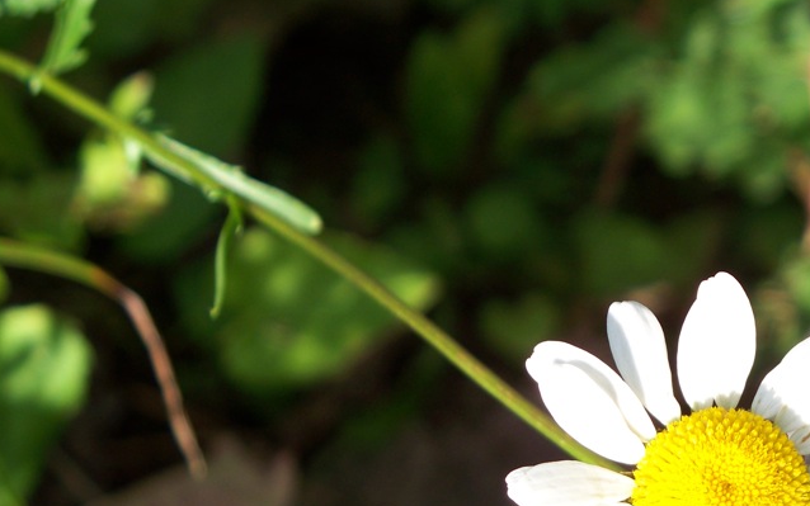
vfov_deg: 7.8
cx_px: 711
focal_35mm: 168
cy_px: 562
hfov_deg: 12.4
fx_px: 3709
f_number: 3.4
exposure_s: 1/320
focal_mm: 16.86
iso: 80
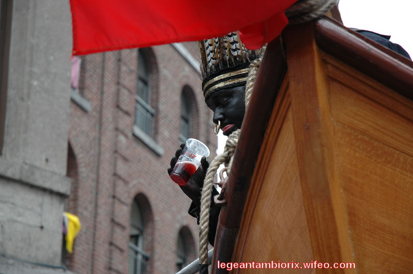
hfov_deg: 19.5
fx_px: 1204
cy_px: 137
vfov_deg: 13.0
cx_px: 206
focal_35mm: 105
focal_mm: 70
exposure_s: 1/125
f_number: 4.5
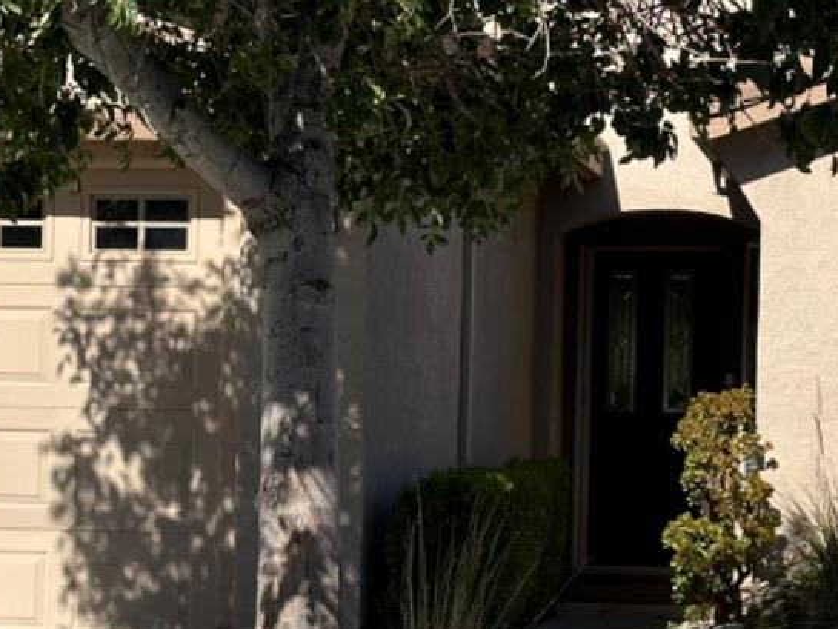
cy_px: 445
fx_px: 3196
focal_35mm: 132
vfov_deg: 11.2
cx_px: 323
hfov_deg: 14.9
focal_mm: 6.86
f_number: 1.78
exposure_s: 1/5263
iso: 64
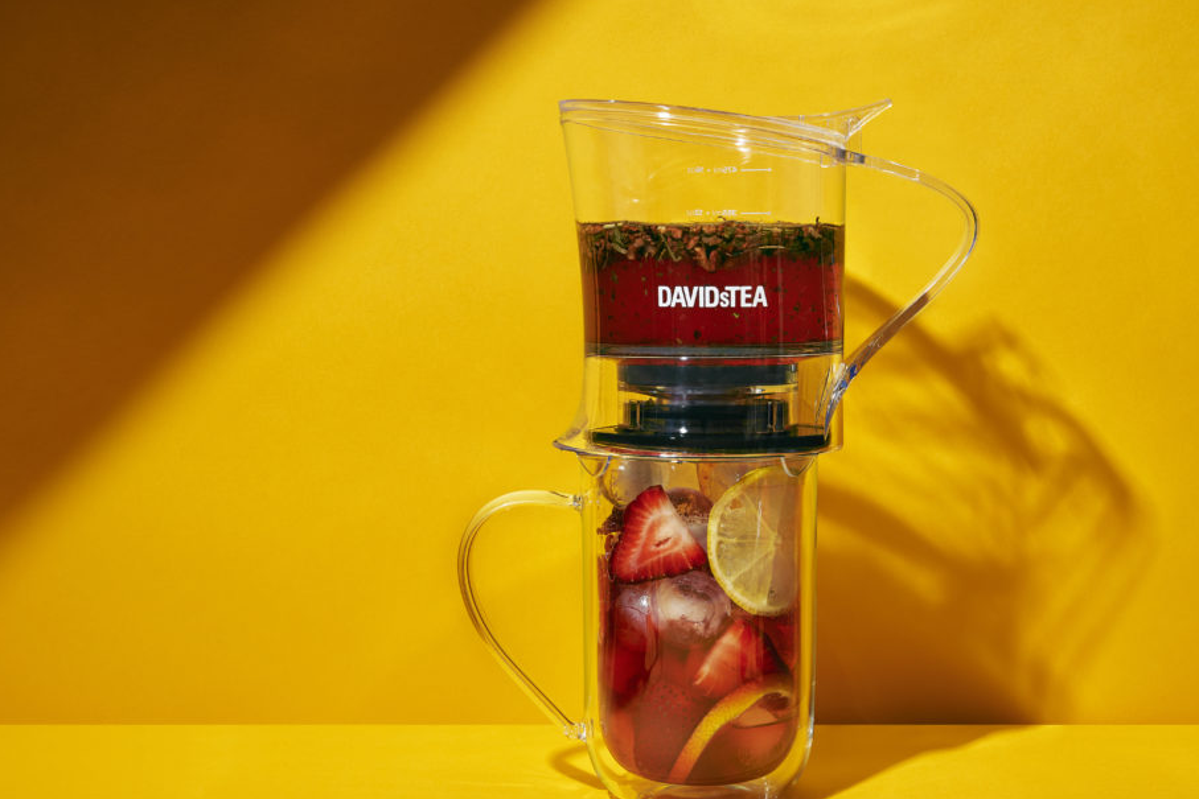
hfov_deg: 25.7
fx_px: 2631
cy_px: 407
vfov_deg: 17.3
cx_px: 608
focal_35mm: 79
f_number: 14
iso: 100
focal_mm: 70
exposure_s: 1/125
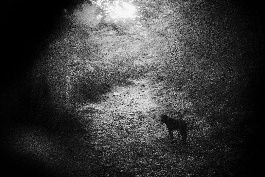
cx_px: 132
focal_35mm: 38
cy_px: 88
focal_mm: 25
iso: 6400
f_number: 4.5
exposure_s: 1/10
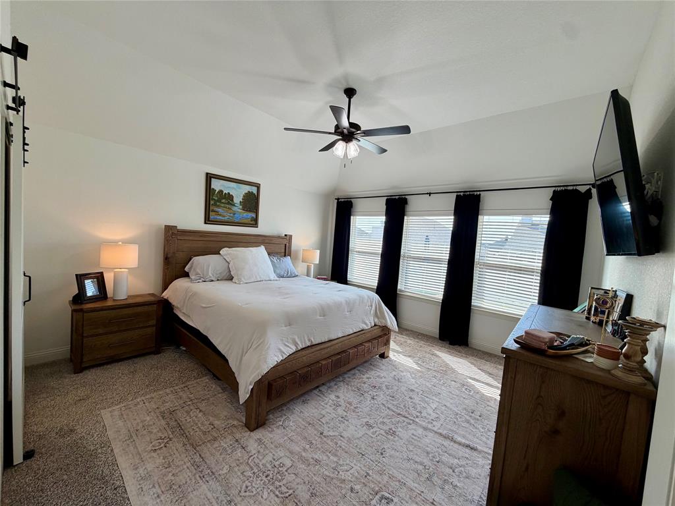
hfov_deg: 102.1
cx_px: 338
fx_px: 273
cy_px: 253
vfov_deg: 85.7
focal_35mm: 14
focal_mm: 2.22
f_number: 2.2
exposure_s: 1/120
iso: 64
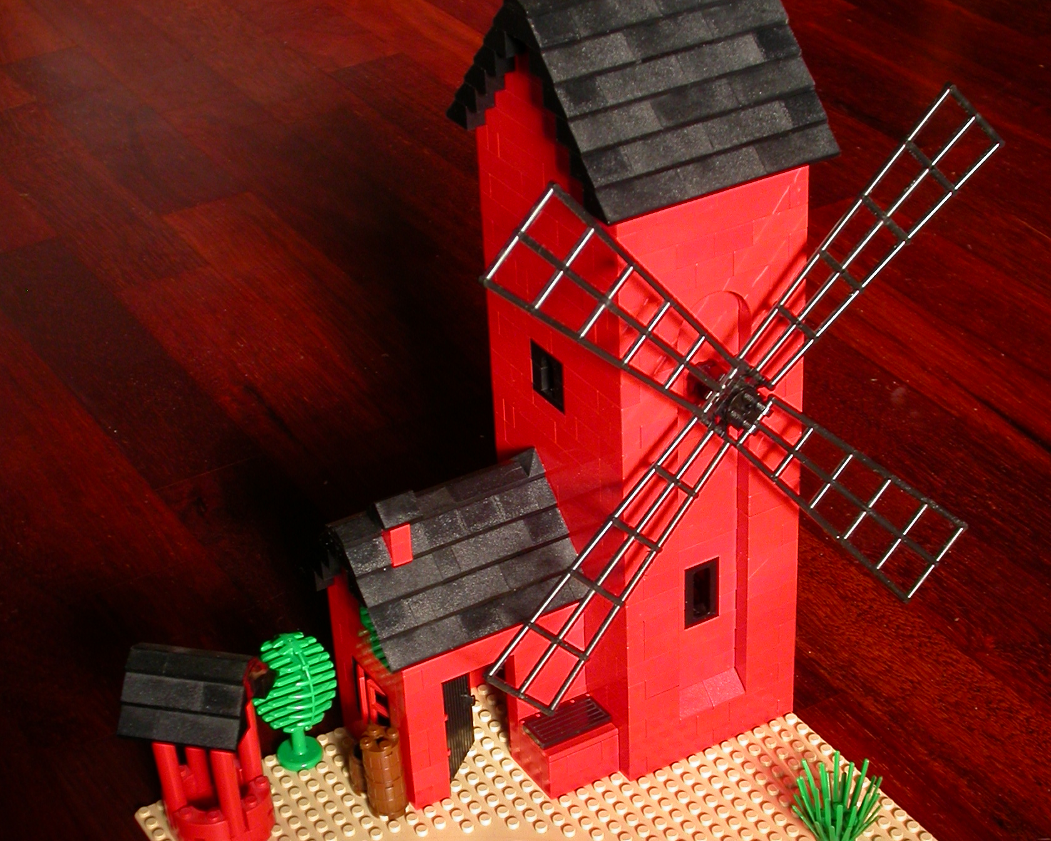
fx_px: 2177
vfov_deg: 21.7
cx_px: 533
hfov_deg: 27.1
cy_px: 582
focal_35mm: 70
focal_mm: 11.1
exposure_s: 1/83.9
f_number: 2.9
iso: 100
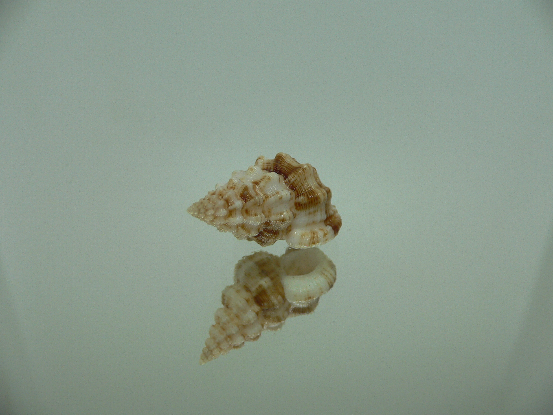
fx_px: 575
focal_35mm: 36
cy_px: 204
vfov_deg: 39.7
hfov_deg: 51.4
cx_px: 275
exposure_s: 1/60
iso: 100
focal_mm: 4.6
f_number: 2.8
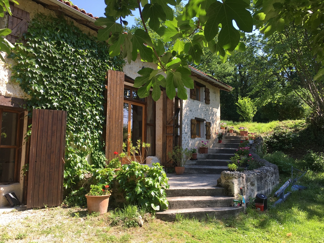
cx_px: 162
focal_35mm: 29
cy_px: 122
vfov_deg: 48.2
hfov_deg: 61.7
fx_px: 271
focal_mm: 4.15
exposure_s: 1/493
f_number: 2.2
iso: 25
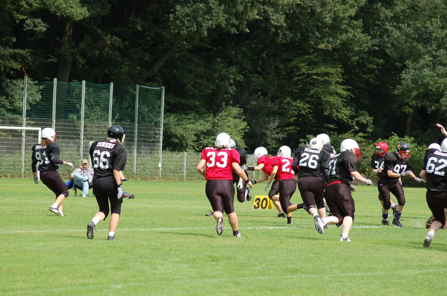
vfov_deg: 6.8
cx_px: 224
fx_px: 2510
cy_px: 148
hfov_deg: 10.2
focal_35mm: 202
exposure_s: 1/500
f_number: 5.6
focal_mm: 135
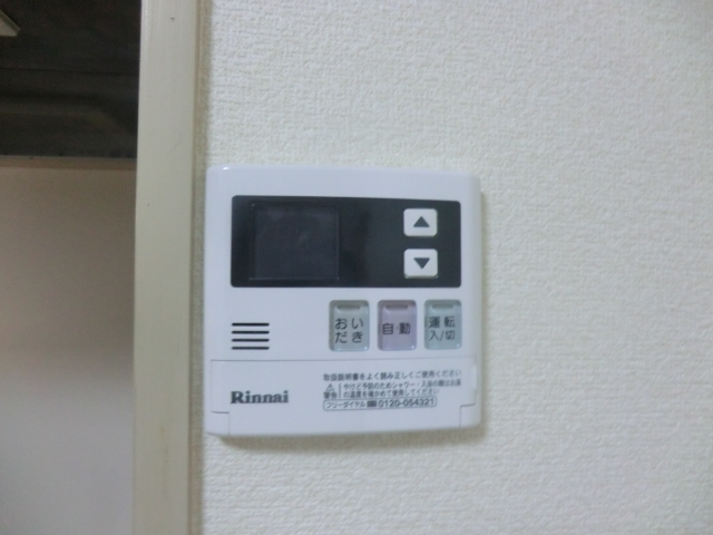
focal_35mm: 24
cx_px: 356
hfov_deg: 71.6
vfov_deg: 56.8
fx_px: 494
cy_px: 268
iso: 320
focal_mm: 4.3
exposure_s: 1/60
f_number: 3.2
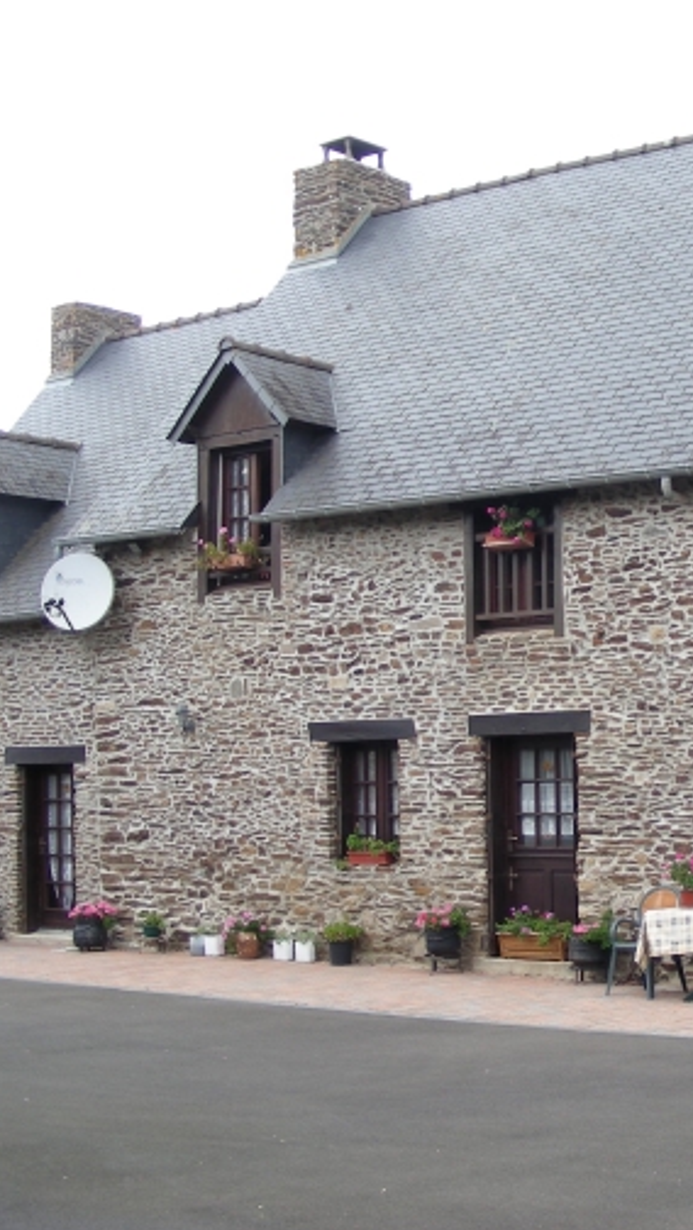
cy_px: 620
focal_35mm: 56
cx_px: 673
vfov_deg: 37.2
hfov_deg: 20.8
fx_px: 1827
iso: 50
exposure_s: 1/130
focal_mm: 6.3
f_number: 3.5
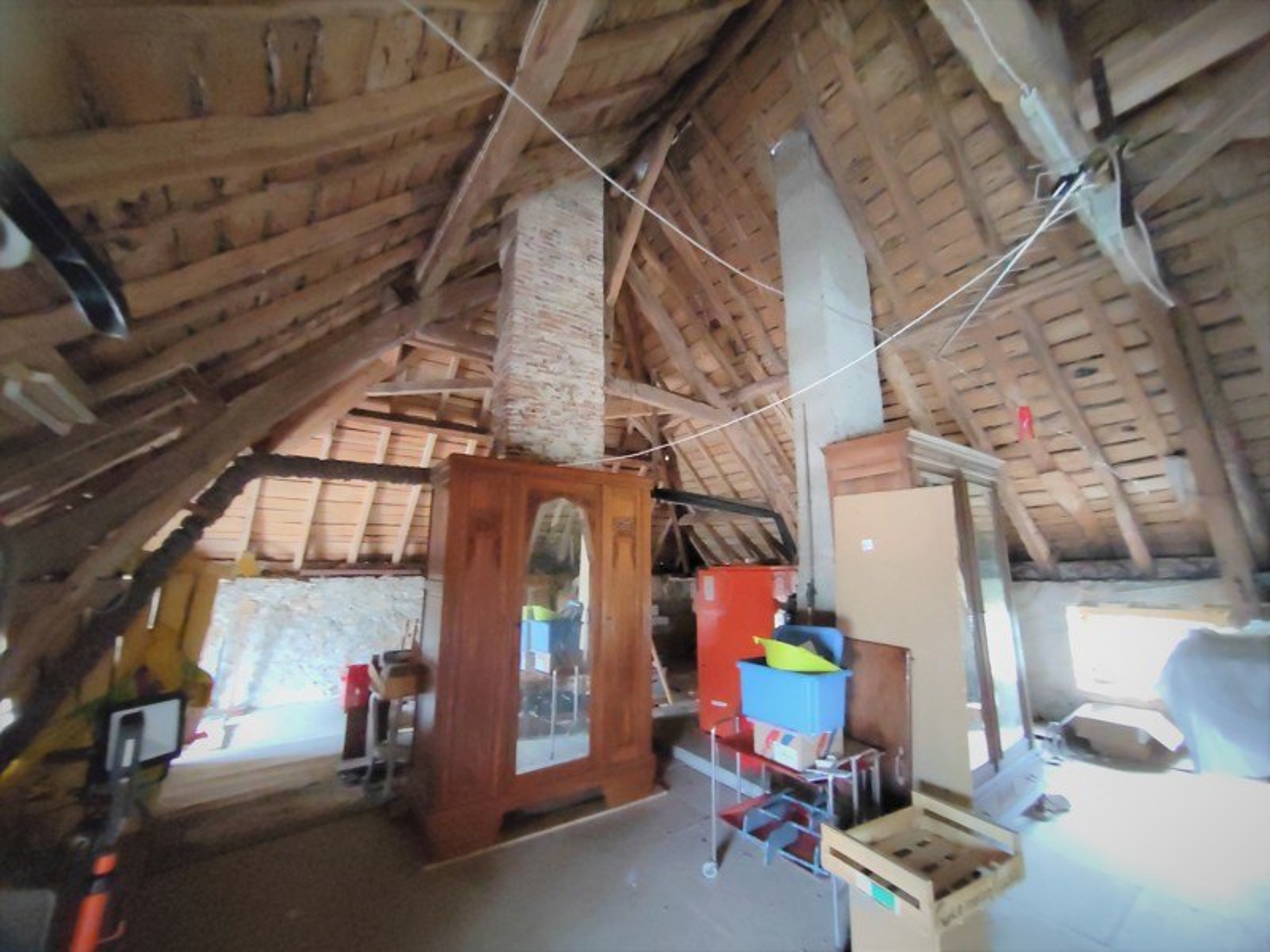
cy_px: 476
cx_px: 635
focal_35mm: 13
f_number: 2.2
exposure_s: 1/14
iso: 2500
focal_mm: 2.16
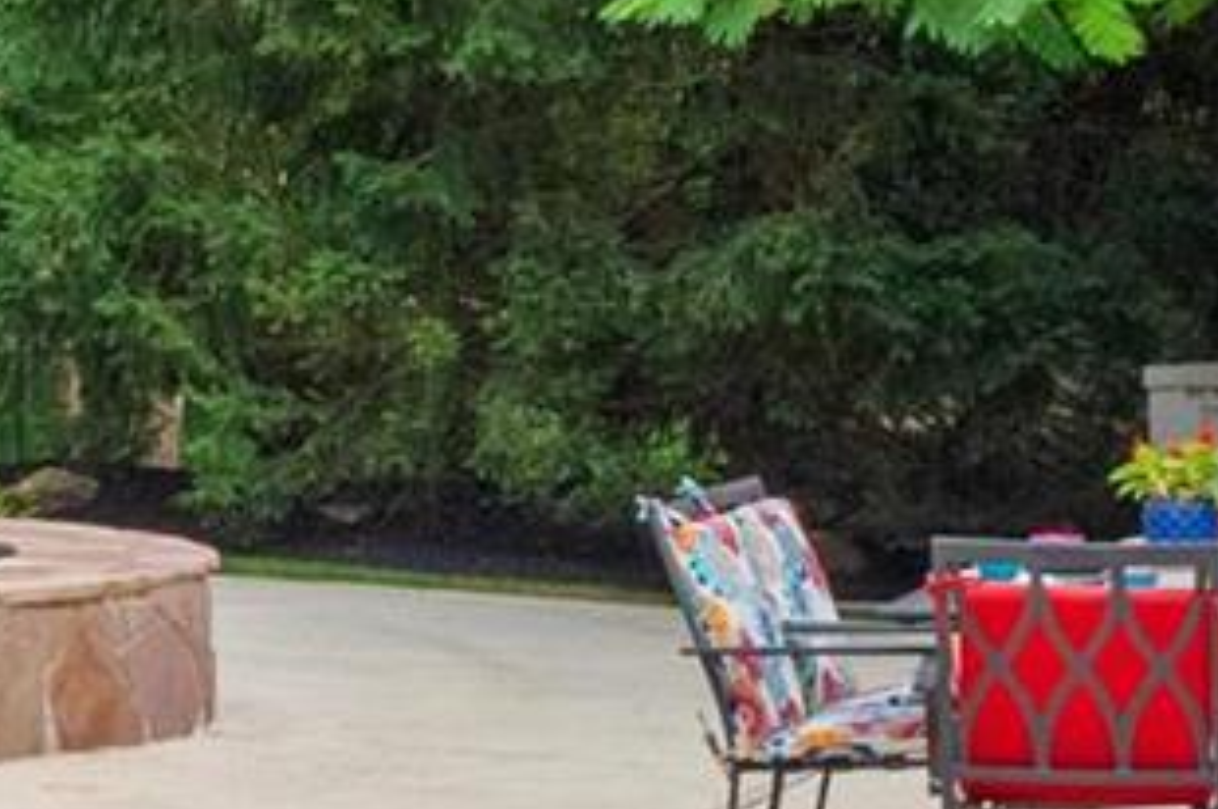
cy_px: 106
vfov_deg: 7.4
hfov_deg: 10.2
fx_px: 6286
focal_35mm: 186
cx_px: -1285
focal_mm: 18
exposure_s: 1/640
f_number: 8
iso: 400
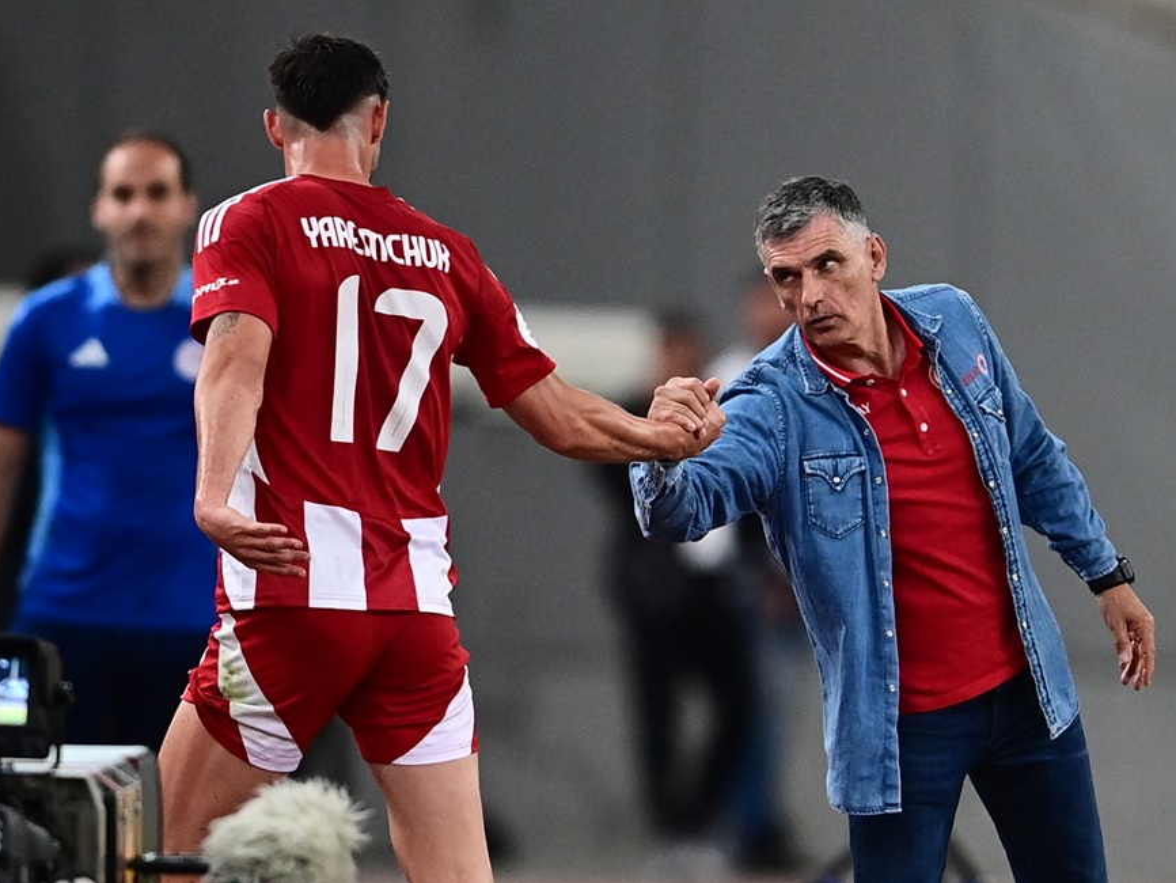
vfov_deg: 3.4
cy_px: 442
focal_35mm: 435
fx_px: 14782
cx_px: 592
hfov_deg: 4.6
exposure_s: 1/1000
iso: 2500
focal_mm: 400
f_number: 2.8
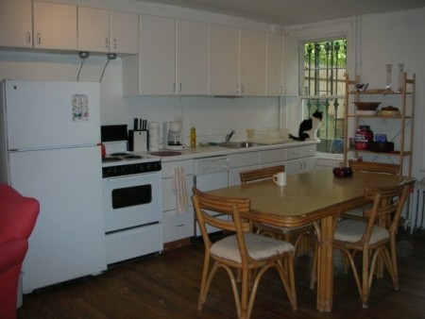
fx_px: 430
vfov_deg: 40.7
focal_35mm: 35
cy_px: 160
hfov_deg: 52.6
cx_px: 212
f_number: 3
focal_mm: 5.8
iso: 101
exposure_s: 1/60.1
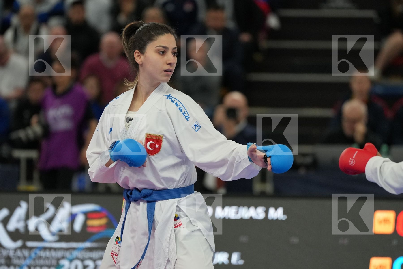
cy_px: 134
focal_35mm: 300
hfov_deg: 6.9
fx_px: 3358
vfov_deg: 4.6
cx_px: 202
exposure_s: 1/1000
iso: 2000
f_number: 2.8
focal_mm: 200
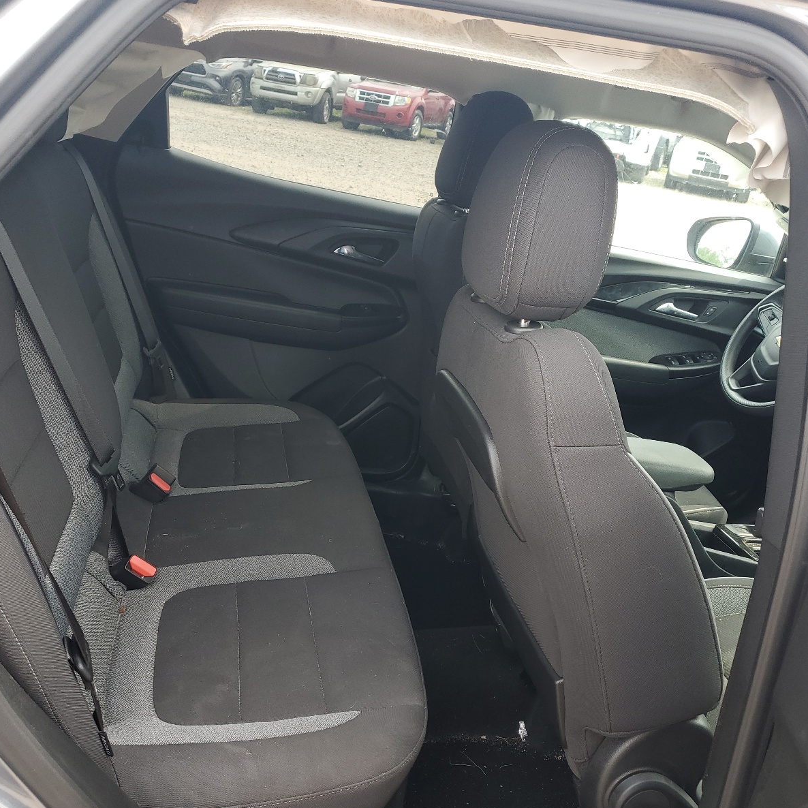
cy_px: 408
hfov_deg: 52.3
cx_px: 336
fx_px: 819
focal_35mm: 31
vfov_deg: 52.5
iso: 50
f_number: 1.5
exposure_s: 1/200
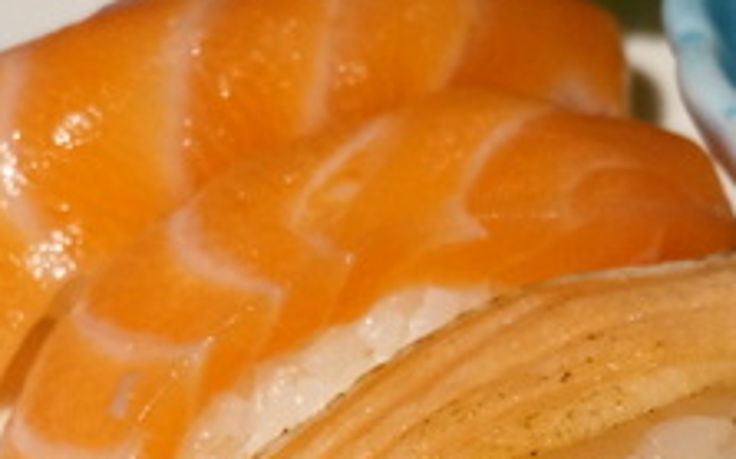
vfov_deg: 7.1
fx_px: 3688
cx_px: 842
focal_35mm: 184
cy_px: 312
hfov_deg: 11.2
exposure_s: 1/80
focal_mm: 42
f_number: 5.6
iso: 2500
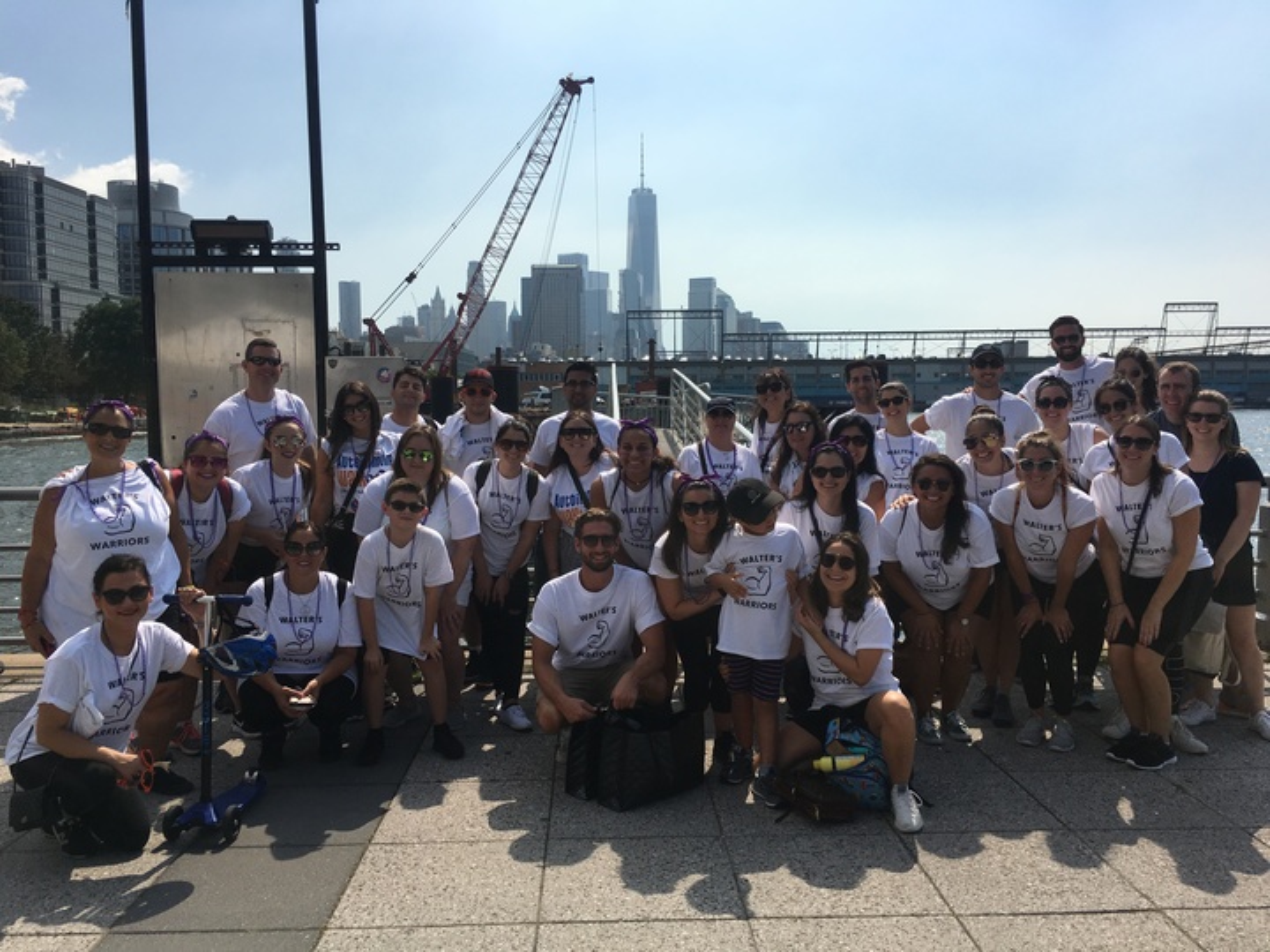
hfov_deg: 61.7
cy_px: 476
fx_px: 1064
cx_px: 635
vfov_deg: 48.2
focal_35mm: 29
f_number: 2.2
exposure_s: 1/3344
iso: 25
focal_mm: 4.15
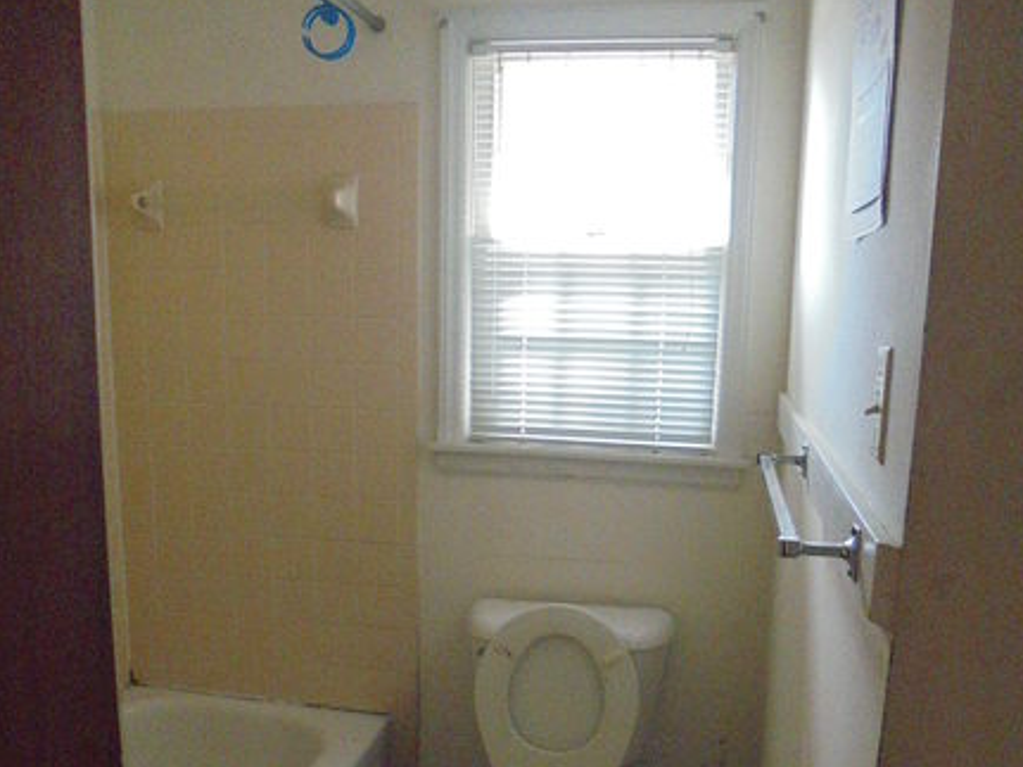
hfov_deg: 52.6
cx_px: 514
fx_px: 1034
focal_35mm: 35
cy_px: 508
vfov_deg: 40.2
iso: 800
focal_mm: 4.6
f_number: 3.5
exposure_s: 1/100
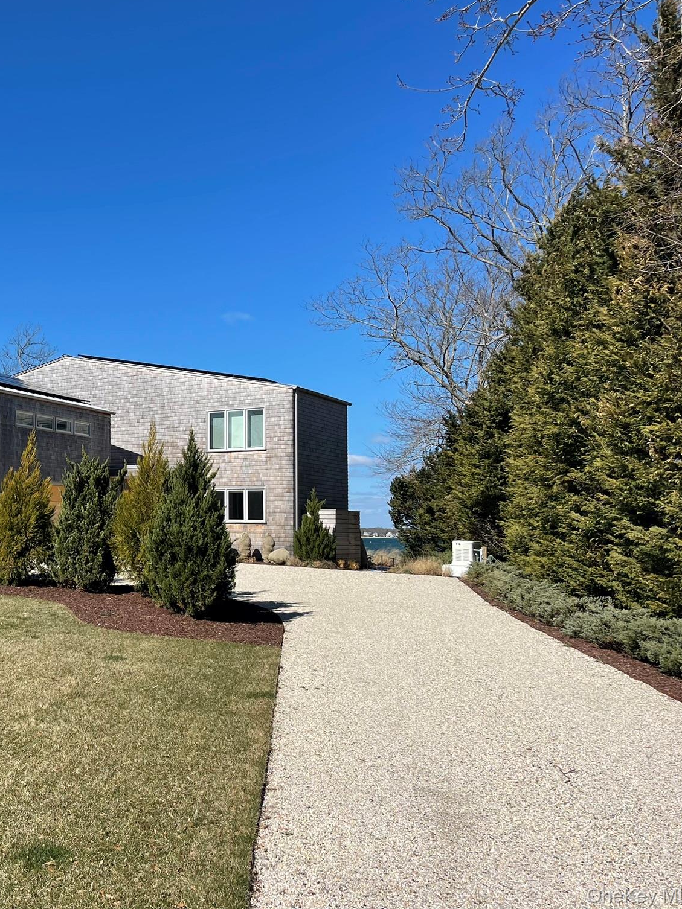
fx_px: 893
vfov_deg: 54.0
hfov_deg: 39.3
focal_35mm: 34
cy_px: 446
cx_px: 91
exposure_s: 1/4049
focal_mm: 5.1
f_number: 1.6
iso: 32
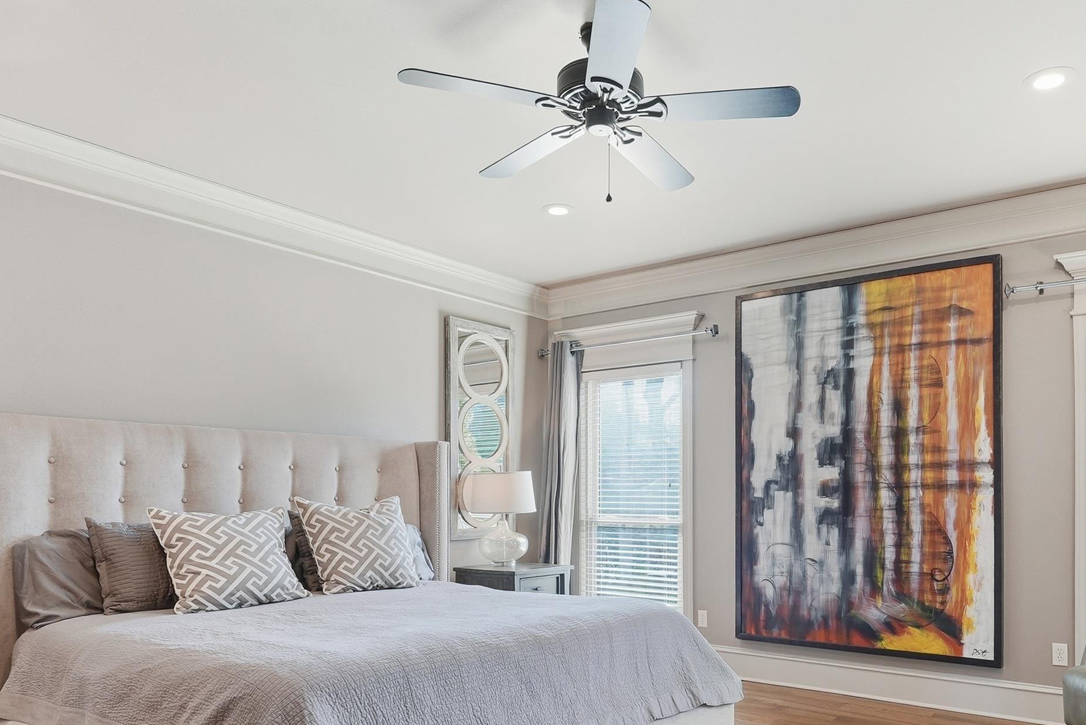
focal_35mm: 26
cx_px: 647
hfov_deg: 68.7
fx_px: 785
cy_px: 499
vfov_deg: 48.5
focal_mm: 16
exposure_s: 1/40
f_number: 9
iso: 250
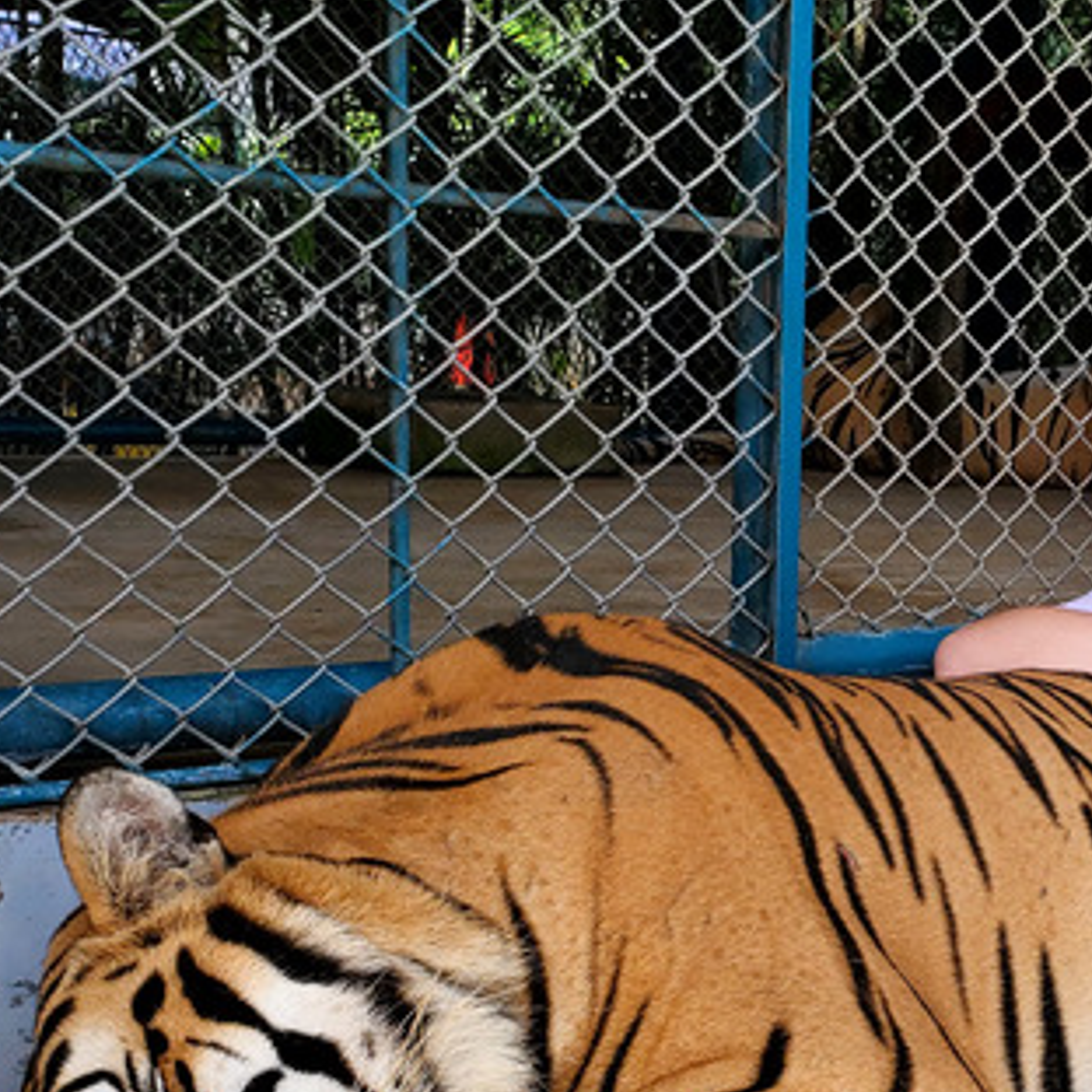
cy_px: 794
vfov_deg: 28.7
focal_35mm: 59
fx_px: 2106
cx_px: 1124
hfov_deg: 27.2
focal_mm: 4.3
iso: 50
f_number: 2.4
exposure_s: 1/407
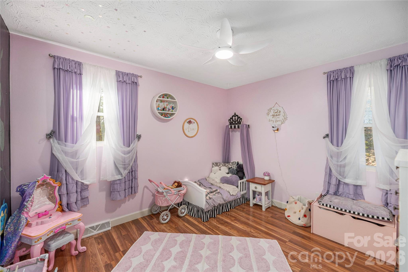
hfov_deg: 104.2
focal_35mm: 14
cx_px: 204
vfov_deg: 81.2
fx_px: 159
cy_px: 136
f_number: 7.1
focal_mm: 14
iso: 320
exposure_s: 1/100
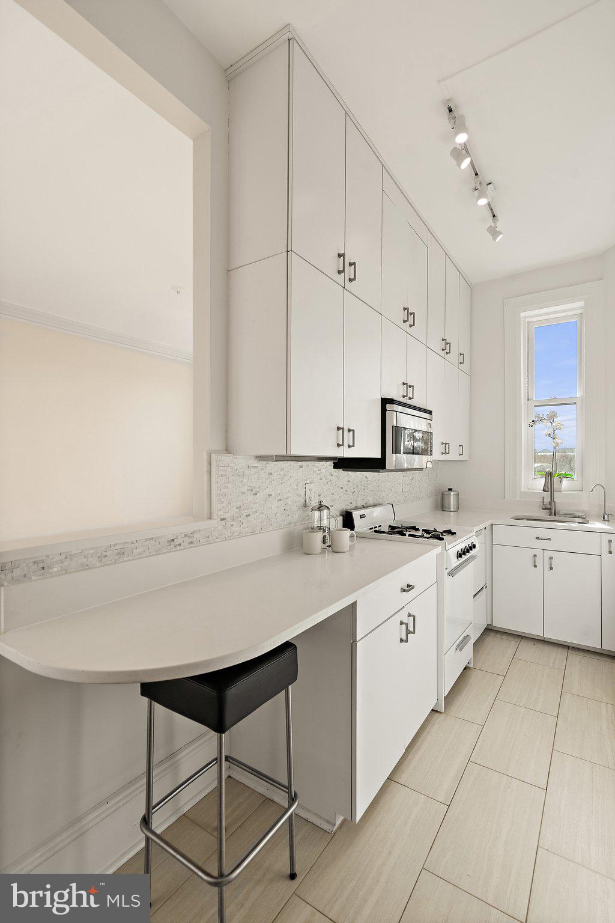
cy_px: 462
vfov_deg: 96.7
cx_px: 308
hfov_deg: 73.7
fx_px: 410
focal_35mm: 16
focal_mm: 16
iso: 400
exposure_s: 1/50
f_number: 8
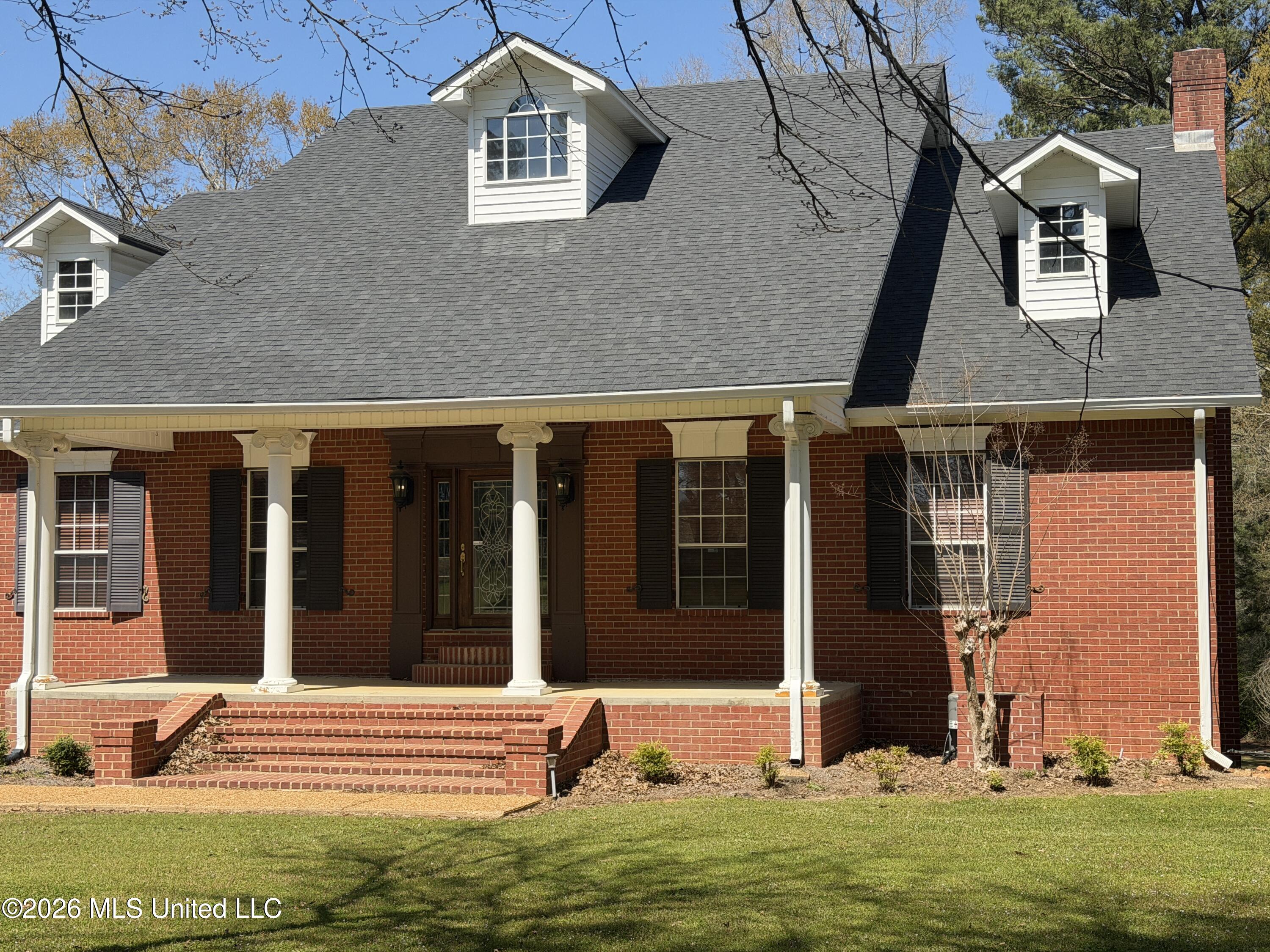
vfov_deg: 30.3
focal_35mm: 48
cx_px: 635
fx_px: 1761
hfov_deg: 39.7
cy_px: 476
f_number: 1.78
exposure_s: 1/3891
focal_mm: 6.76
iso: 80
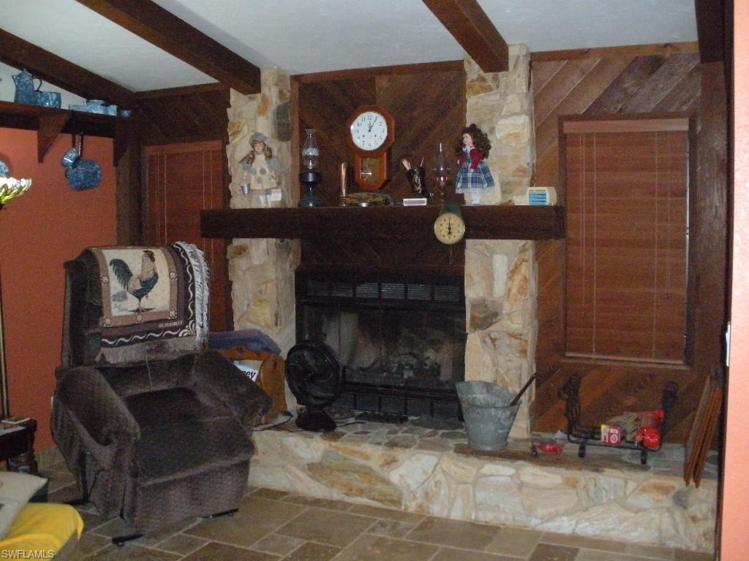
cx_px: 374
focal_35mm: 36
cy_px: 280
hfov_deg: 51.4
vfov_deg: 39.7
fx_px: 779
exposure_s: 1/60
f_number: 3.5
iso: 800
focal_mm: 6.3
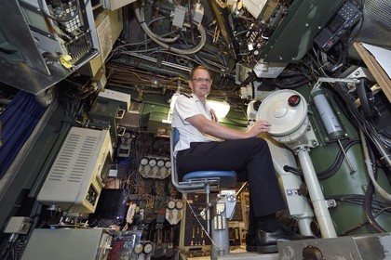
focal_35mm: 14
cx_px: 196
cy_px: 130
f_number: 8
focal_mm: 14
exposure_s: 1/15
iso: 1000
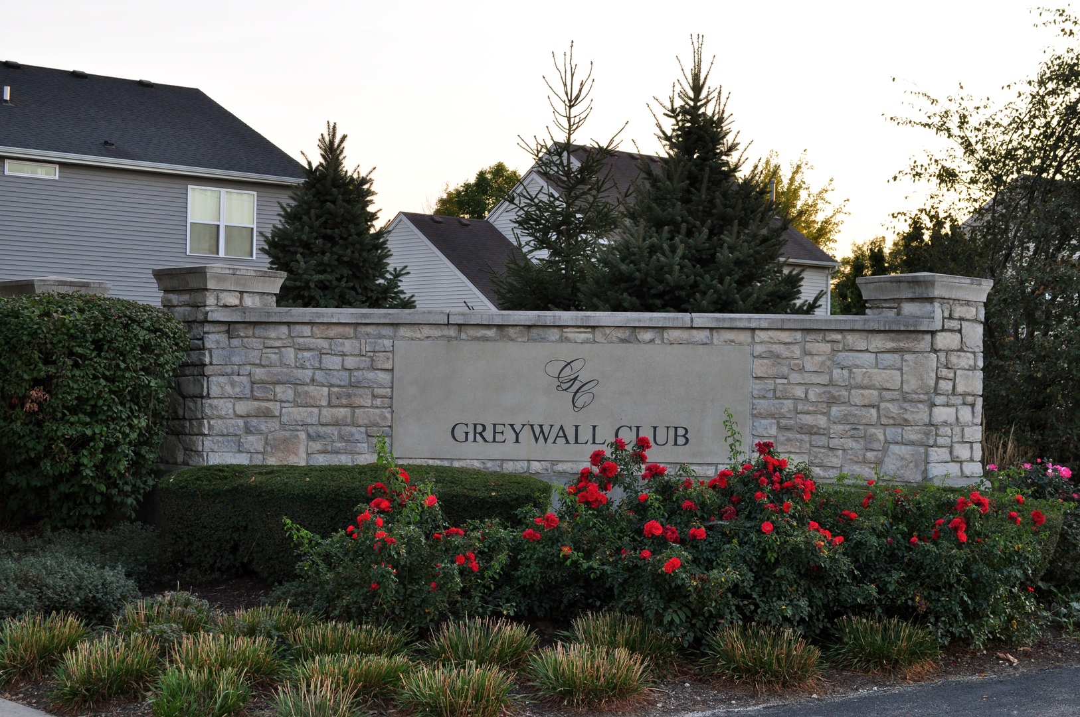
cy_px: 358
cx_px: 540
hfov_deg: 33.4
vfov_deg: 22.6
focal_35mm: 60
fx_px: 1798
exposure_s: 1/60
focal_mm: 40
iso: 360
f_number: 8
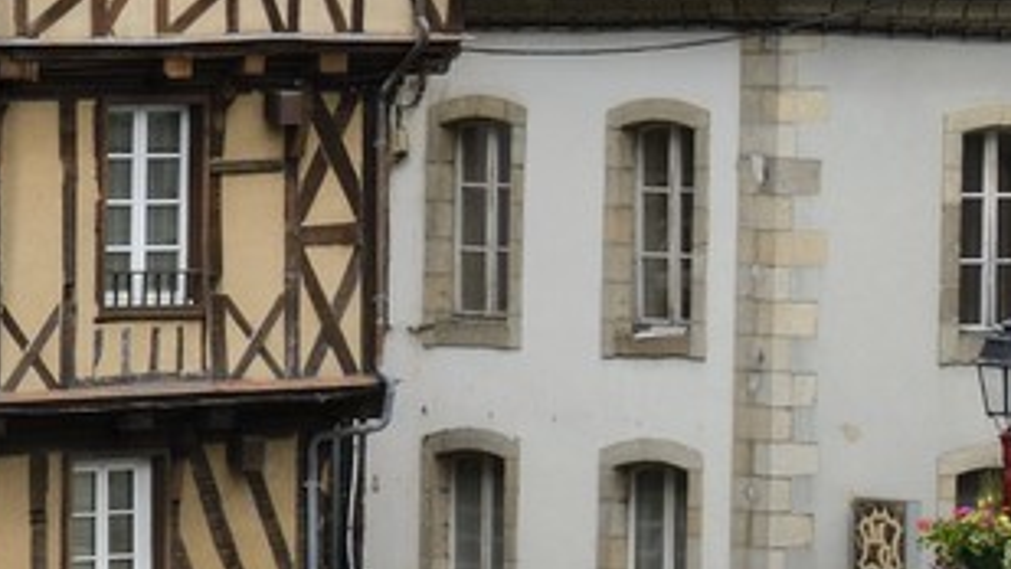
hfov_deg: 5.5
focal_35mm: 379
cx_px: -1355
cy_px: 150
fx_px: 10163
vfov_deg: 3.2
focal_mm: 70
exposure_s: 1/200
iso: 400
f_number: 16
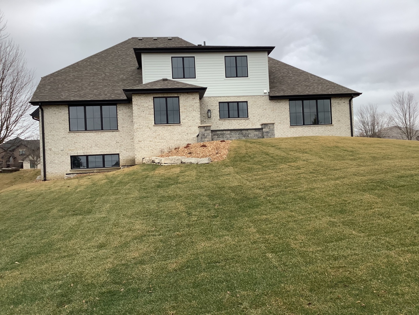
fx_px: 375
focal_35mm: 31
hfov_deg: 58.4
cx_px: 210
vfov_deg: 45.4
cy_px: 158
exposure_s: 1/662
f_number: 2.4
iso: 25
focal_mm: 3.3
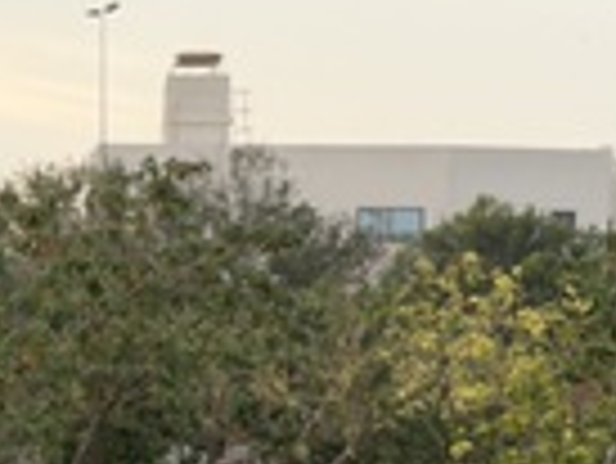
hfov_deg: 12.2
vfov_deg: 9.1
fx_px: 2850
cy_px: 637
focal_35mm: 160
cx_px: 20
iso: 64
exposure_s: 1/409
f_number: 1.78
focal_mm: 6.76
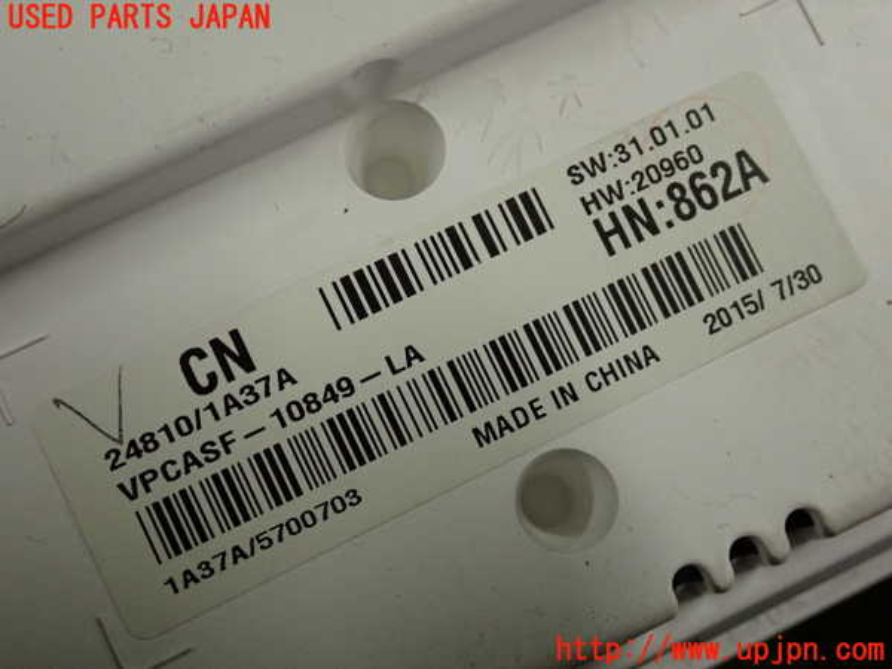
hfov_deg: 38.2
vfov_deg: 29.1
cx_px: 446
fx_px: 1288
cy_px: 334
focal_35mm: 50
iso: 800
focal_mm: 9.01
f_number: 3.2
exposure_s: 1/125
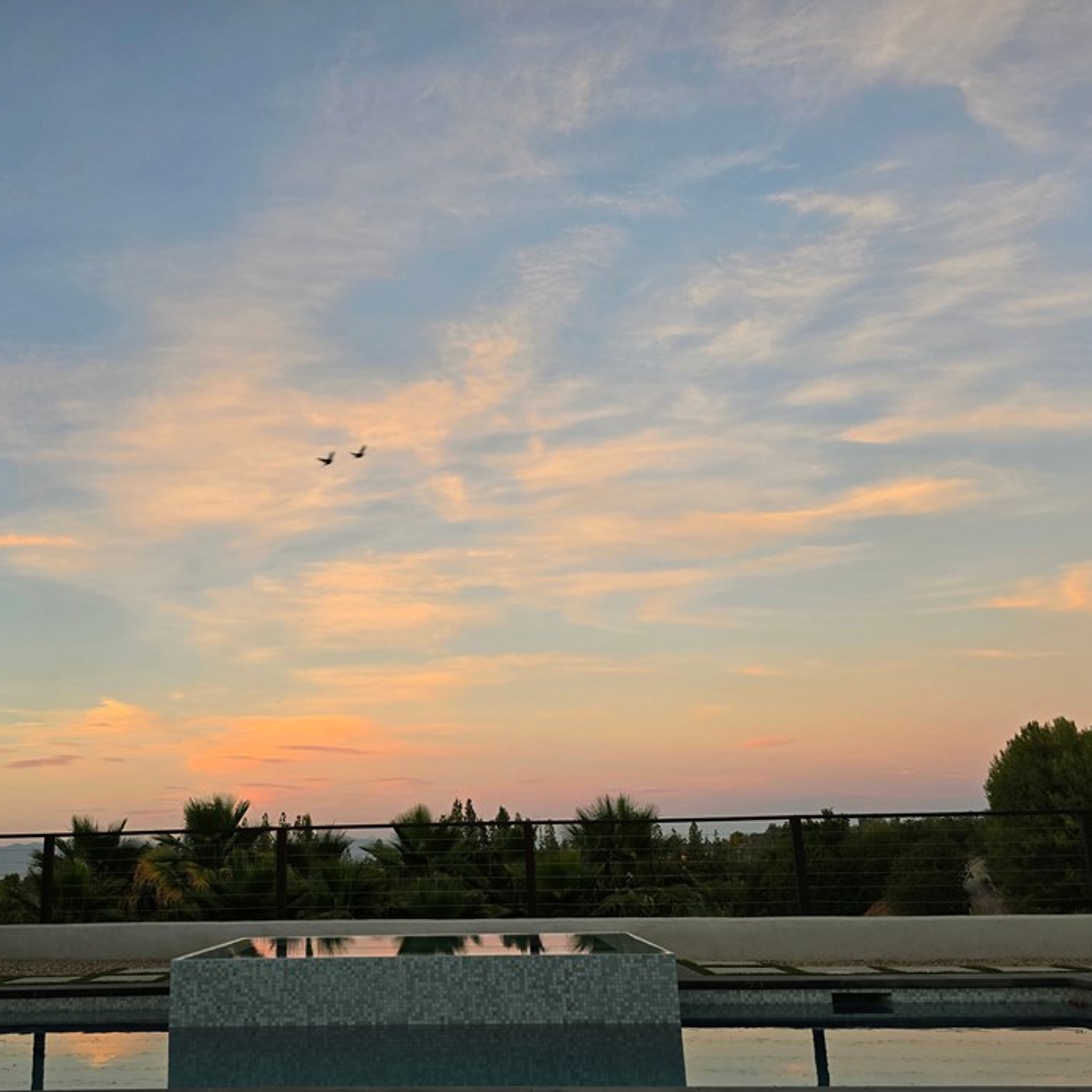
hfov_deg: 52.9
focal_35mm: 30
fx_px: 1071
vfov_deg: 54.0
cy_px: 597
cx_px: 360
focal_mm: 6.3
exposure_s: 1/180
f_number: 1.7
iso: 100
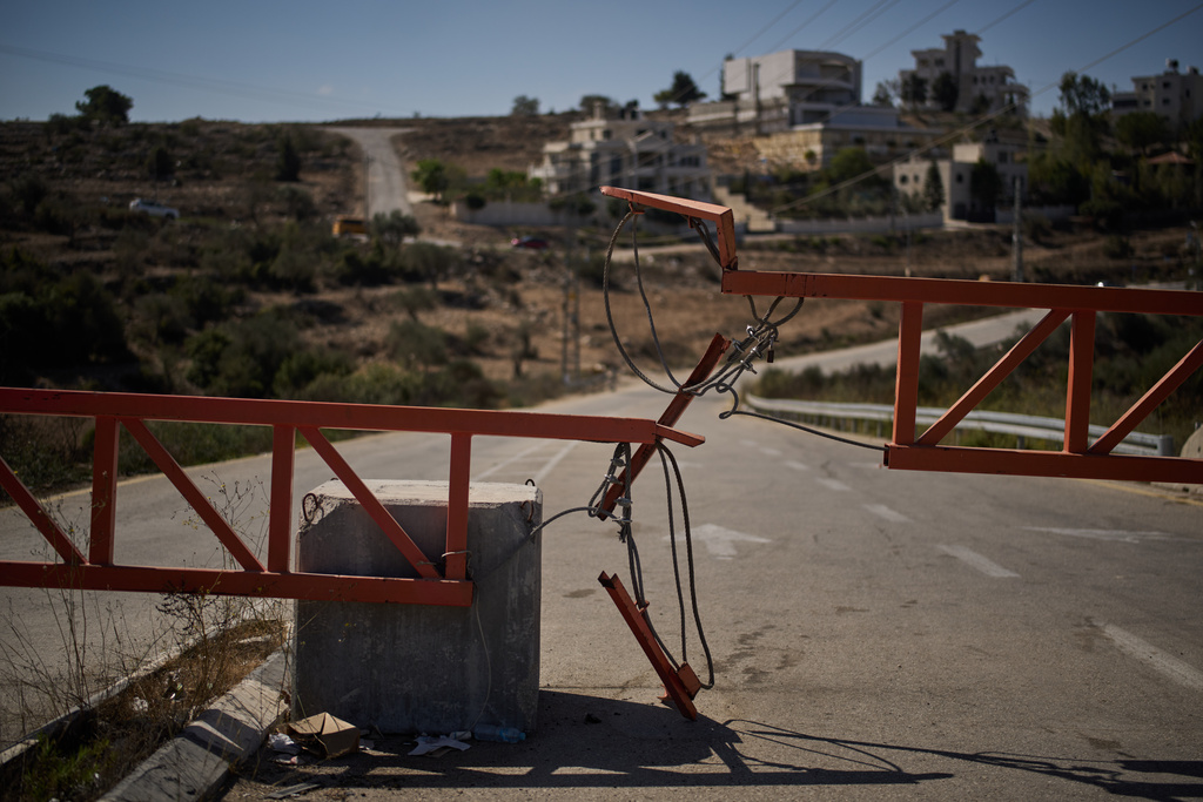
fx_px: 1671
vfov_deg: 27.0
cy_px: 401
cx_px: 602
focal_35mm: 50
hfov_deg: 39.6
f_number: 1.4
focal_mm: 50
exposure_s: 1/20000
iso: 100
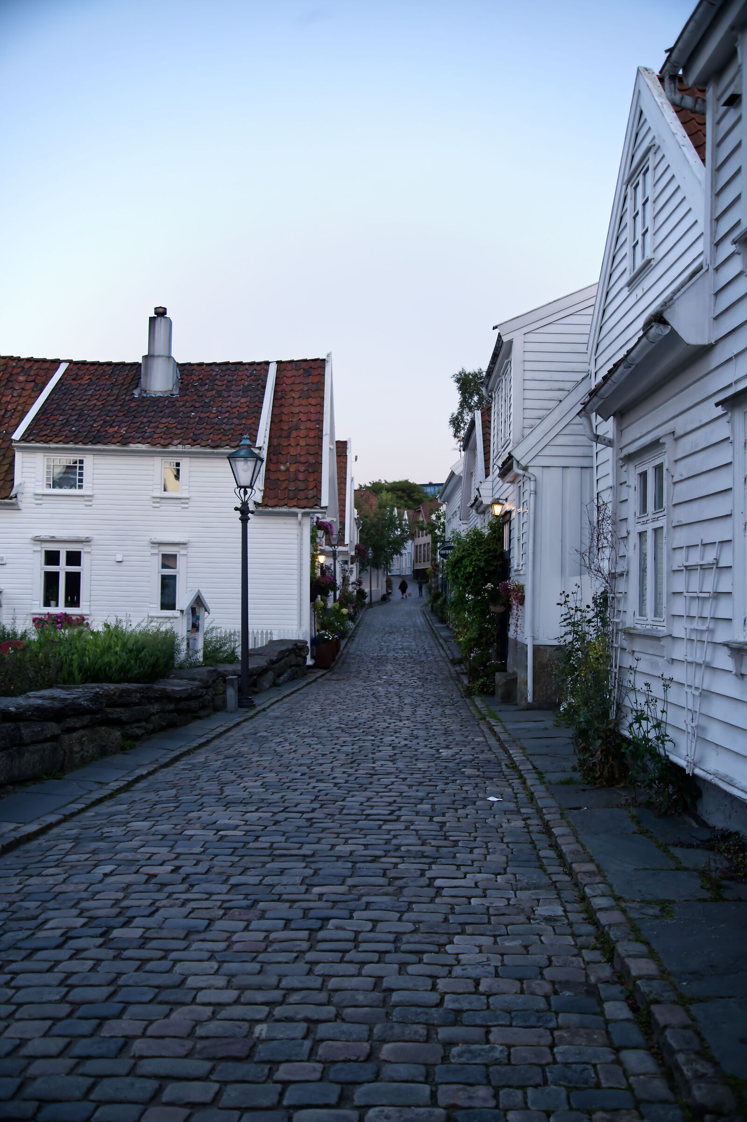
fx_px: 996
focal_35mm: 32
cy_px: 561
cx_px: 374
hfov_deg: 41.1
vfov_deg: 58.7
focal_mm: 32
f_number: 4
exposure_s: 1/320
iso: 2000
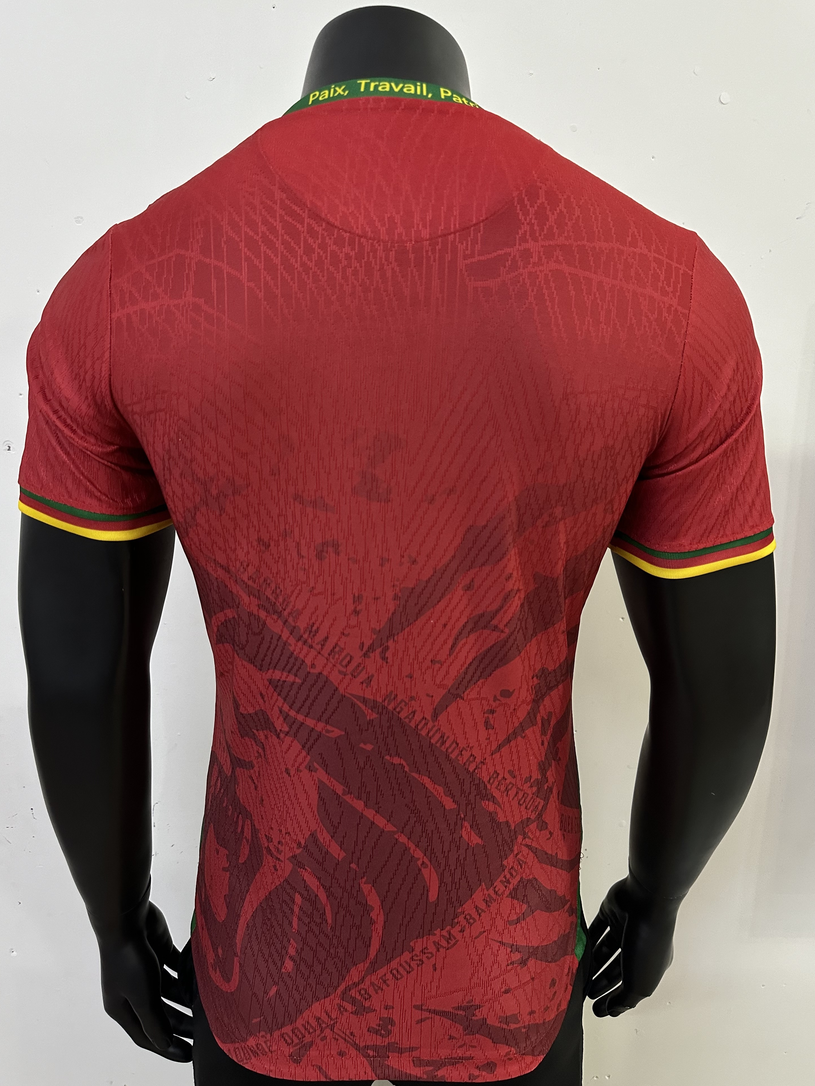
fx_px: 785
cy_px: 533
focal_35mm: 25
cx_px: 403
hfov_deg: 54.9
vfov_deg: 69.4
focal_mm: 6.86
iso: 400
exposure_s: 1/50
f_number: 1.78
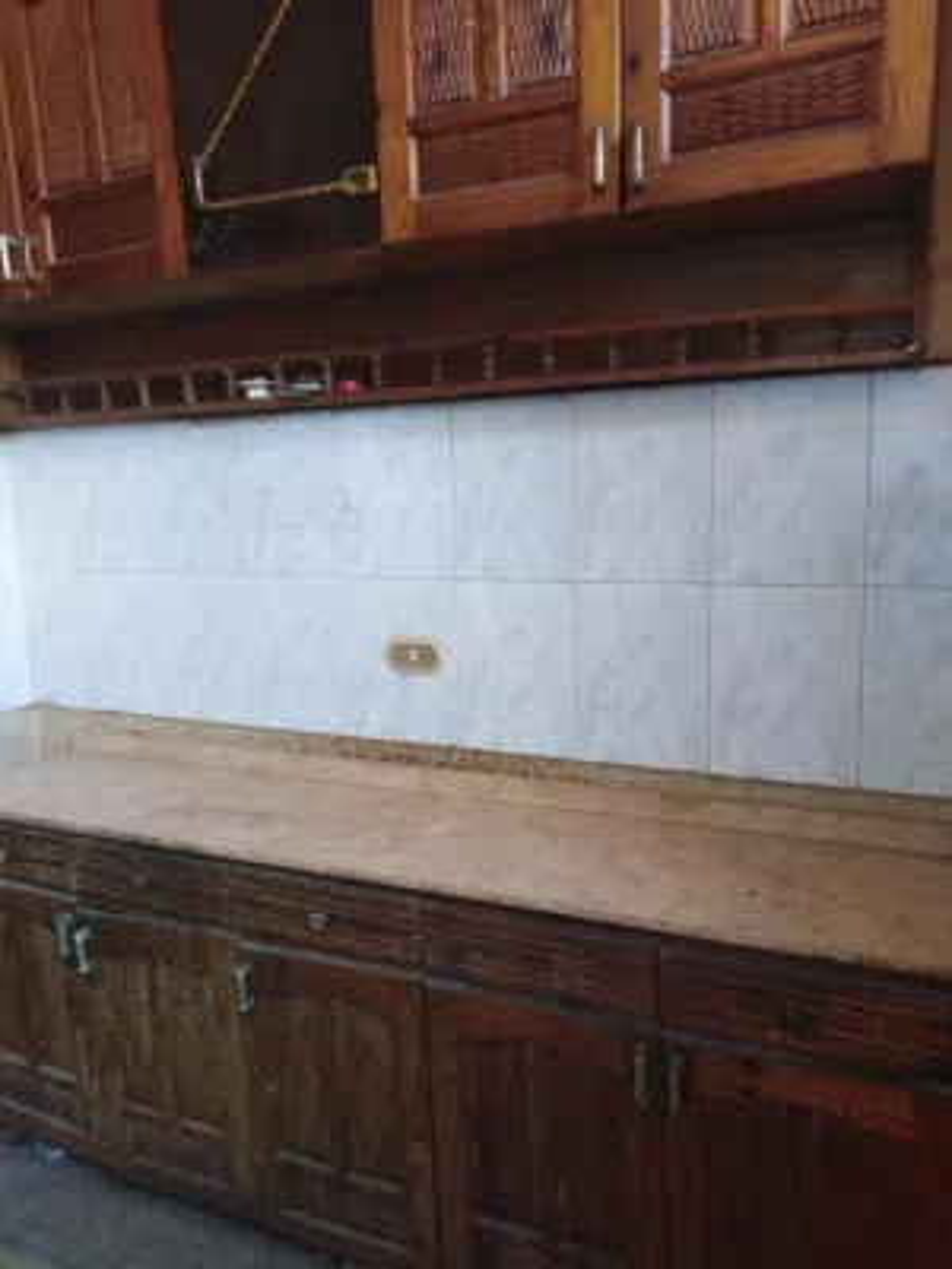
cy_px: 634
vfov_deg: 69.4
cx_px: 476
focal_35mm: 25
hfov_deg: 54.9
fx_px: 917
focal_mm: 3.46
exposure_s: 1/20
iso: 514
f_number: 2.2
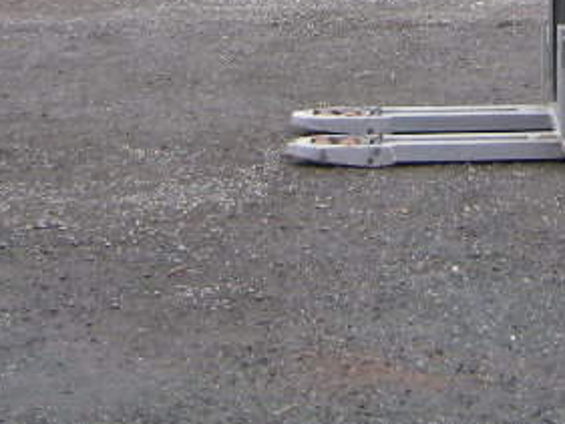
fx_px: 1666
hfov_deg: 19.1
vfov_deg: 13.4
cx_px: 444
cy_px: -285
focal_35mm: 102
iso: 64
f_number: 2.8
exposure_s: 1/120
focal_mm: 4.7
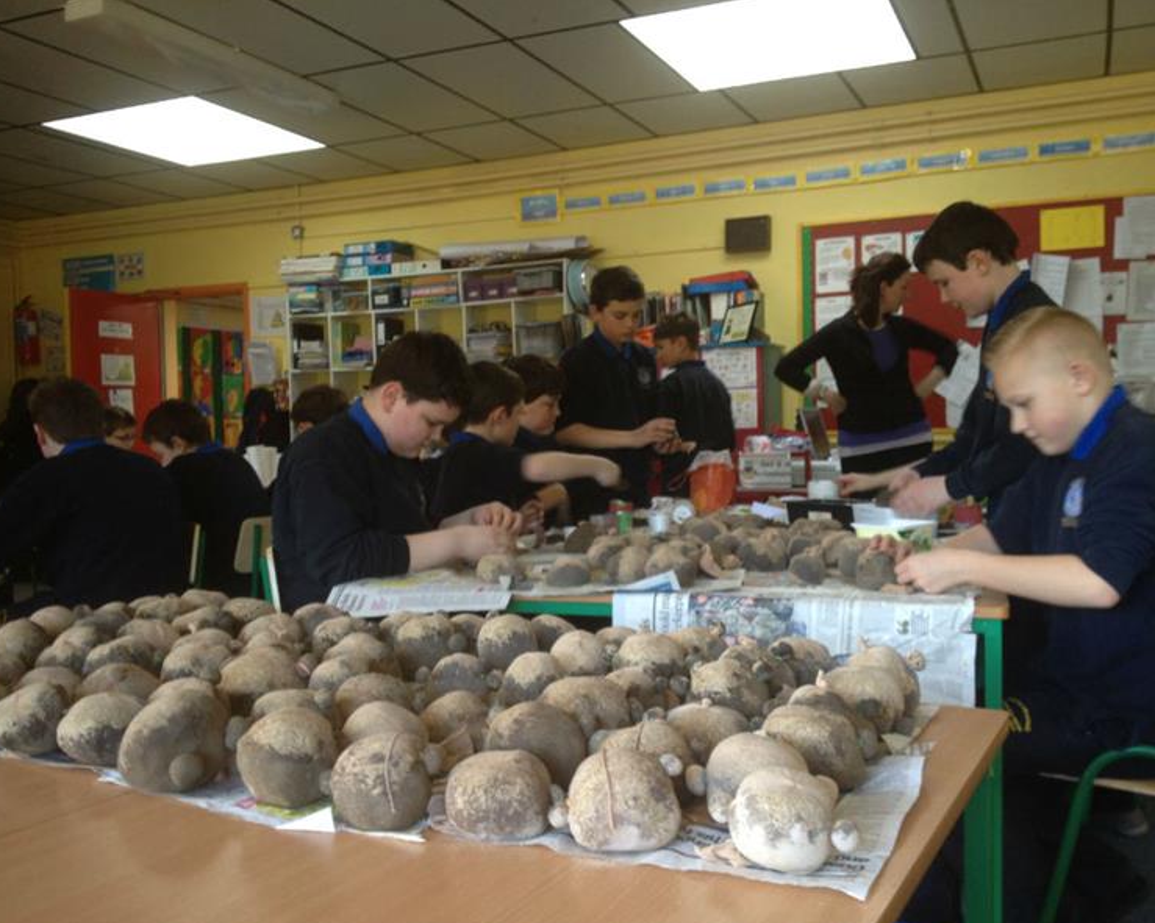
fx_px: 1265
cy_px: 465
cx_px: 531
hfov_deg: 49.0
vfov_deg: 40.1
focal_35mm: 37
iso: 64
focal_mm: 4.28
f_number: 2.4
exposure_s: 1/20
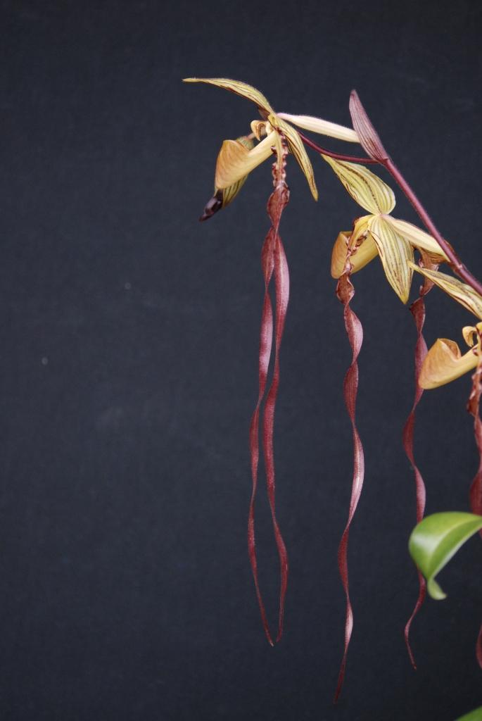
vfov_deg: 22.6
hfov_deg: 15.2
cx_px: 241
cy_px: 360
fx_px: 1803
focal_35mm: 90
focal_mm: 60
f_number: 2.8
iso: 400
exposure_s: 1/500
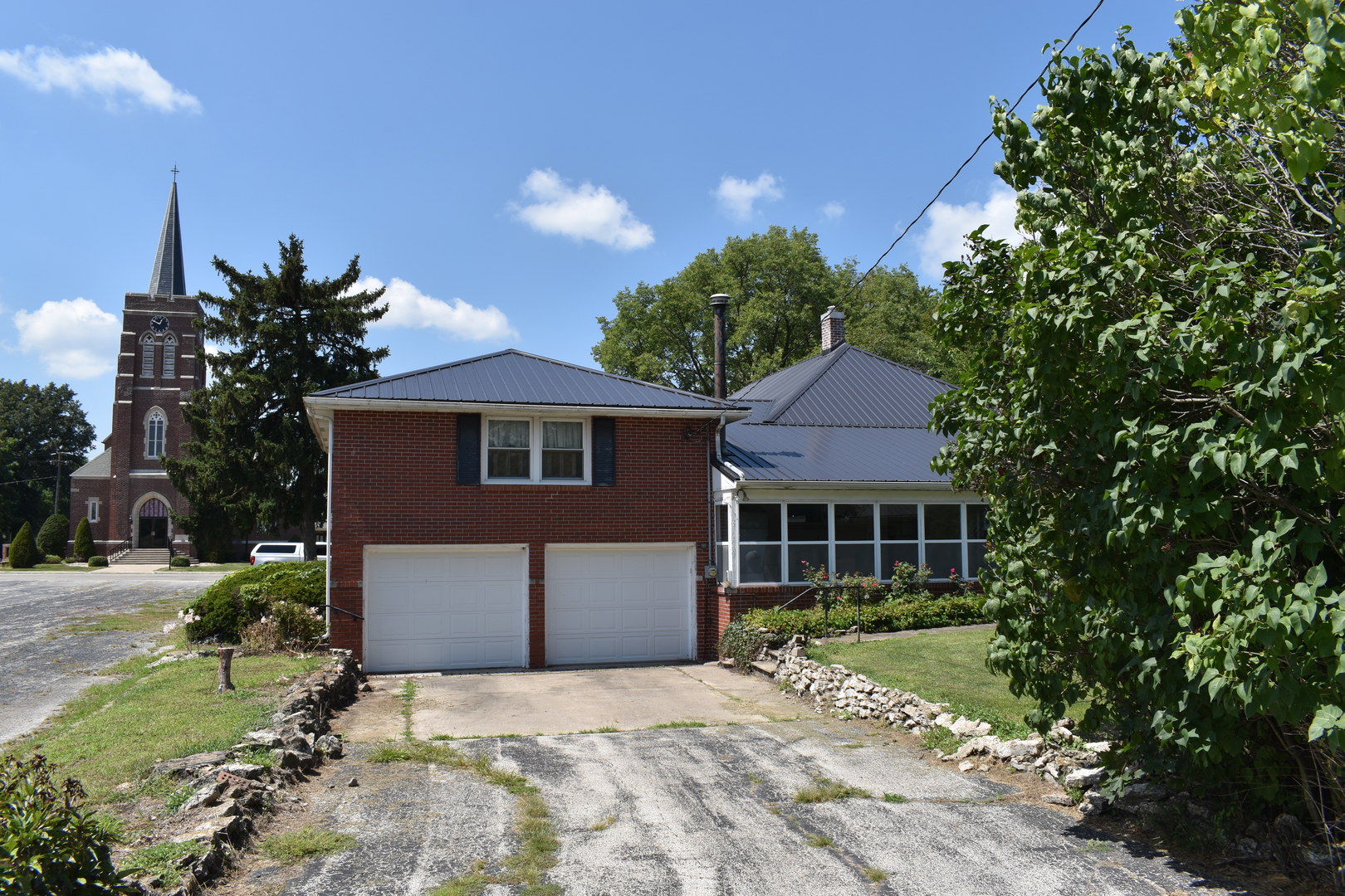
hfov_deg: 67.4
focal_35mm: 27
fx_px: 1009
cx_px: 672
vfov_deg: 47.9
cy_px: 448
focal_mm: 18
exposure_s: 1/200
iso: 100
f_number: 10
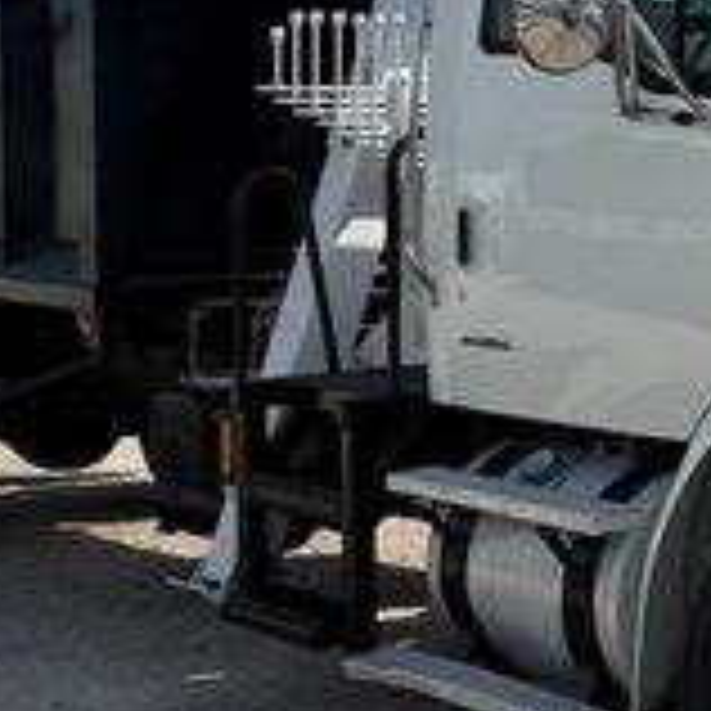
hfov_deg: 19.7
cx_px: 684
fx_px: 1998
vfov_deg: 20.1
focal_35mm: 86
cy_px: 234
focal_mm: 6.76
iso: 80
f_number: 1.78
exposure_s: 1/7353
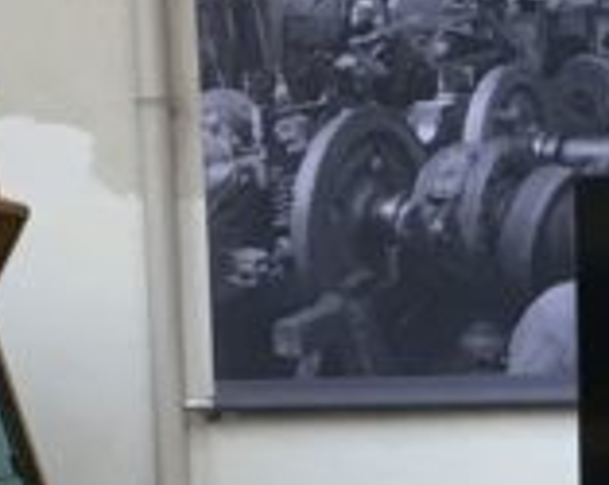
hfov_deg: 9.8
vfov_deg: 8.0
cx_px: 1183
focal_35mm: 185
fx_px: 3328
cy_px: 908
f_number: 2.2
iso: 40
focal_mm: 4.15
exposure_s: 1/33
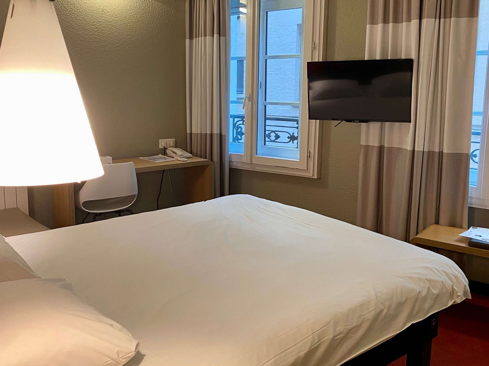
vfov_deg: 53.1
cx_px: 244
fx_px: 367
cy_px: 183
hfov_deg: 67.3
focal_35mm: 26
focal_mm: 4.25
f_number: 1.8
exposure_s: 1/50
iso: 125
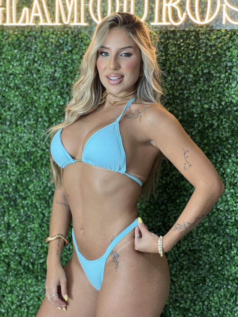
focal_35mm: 77
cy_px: 158
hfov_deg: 19.1
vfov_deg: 25.3
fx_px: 706
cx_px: 119
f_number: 2.8
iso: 125
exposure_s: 1/60
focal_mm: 9
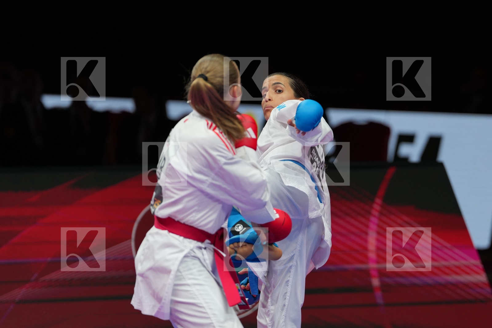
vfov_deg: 4.6
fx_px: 4099
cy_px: 164
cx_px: 246
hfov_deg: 6.9
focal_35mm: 300
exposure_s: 1/1000
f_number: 2.8
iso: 500
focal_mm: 200
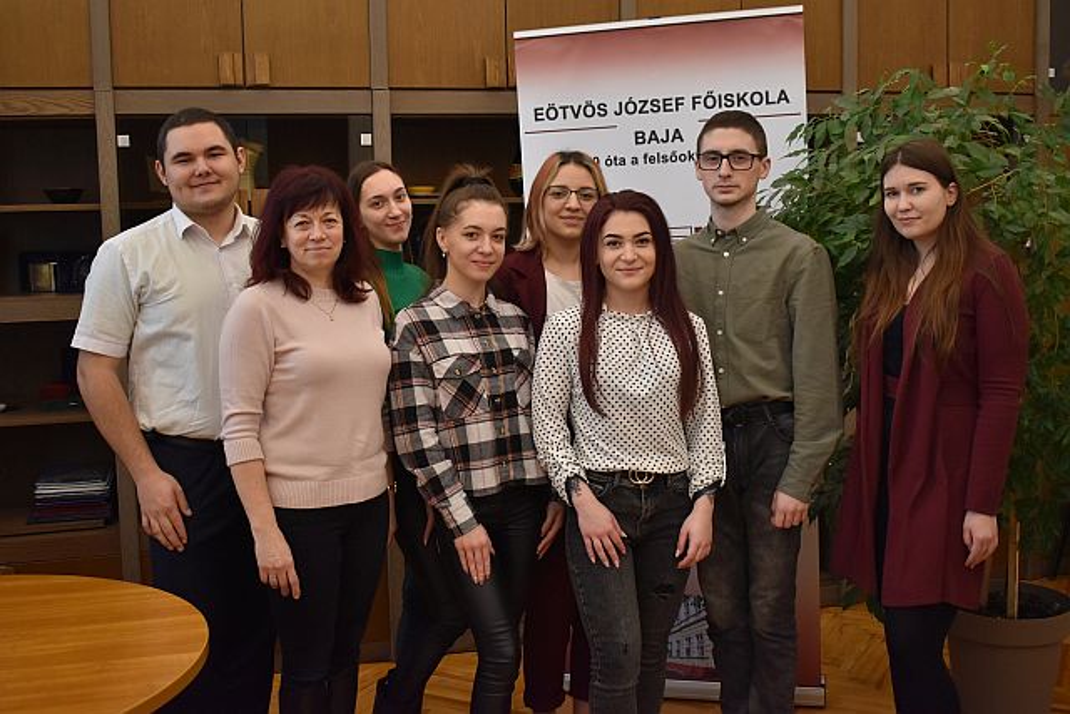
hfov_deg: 47.9
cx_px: 535
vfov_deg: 33.0
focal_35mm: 40
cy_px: 357
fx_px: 1204
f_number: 4
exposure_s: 1/125
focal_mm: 27
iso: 900
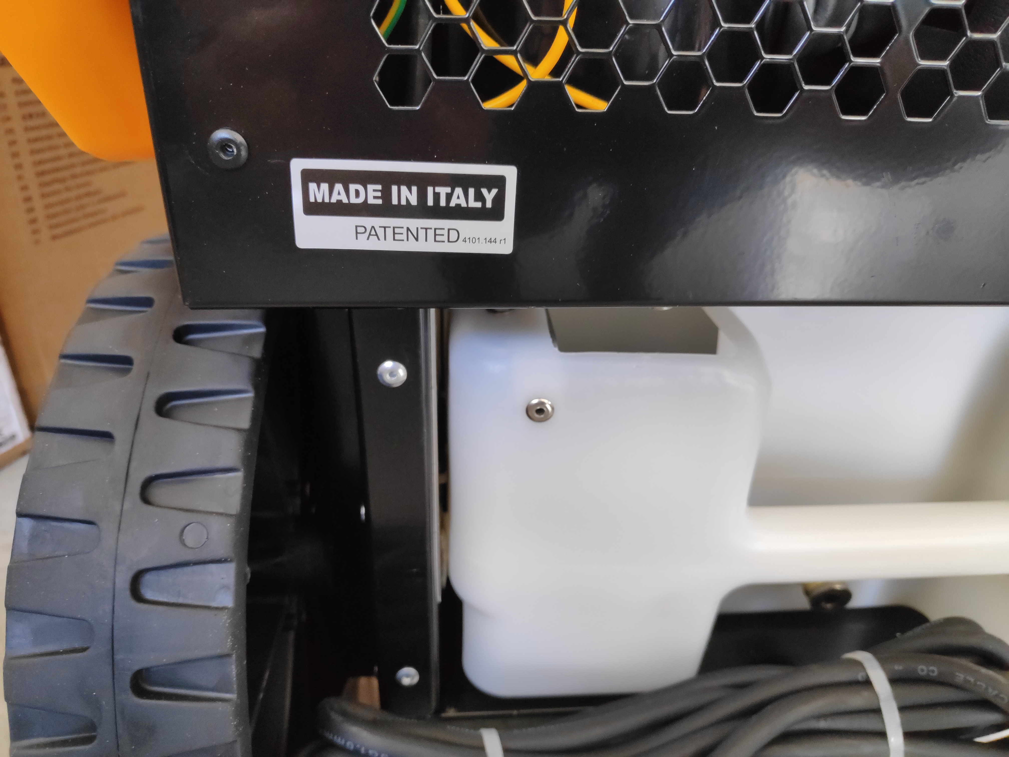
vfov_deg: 66.0
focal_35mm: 20
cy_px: 378
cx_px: 504
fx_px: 583
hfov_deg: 81.7
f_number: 1.9
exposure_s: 1/50
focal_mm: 3.94
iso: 833
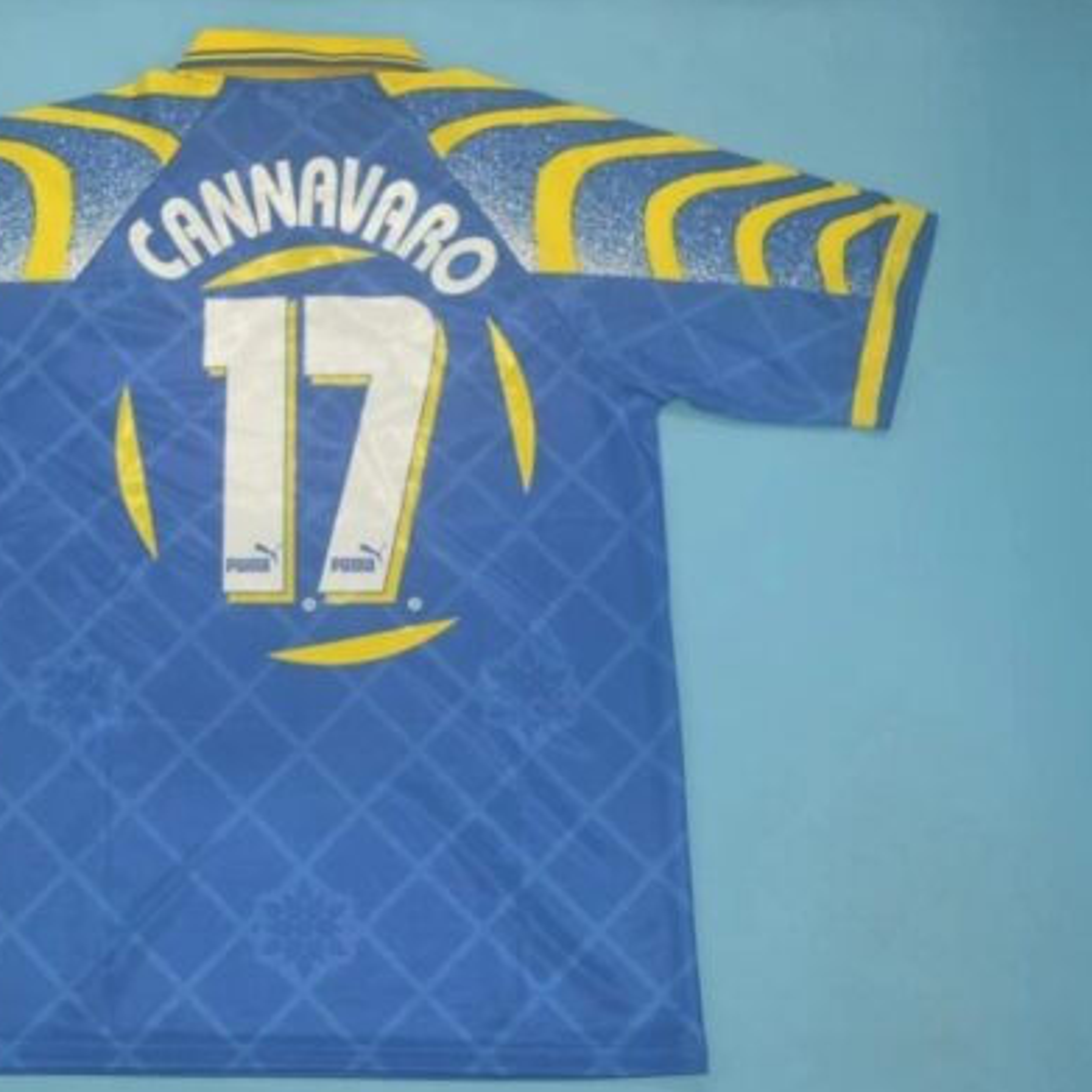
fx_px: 1535
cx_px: 304
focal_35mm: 43
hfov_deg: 38.4
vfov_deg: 39.2
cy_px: 553
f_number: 4
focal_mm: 22
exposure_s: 1/100
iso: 200
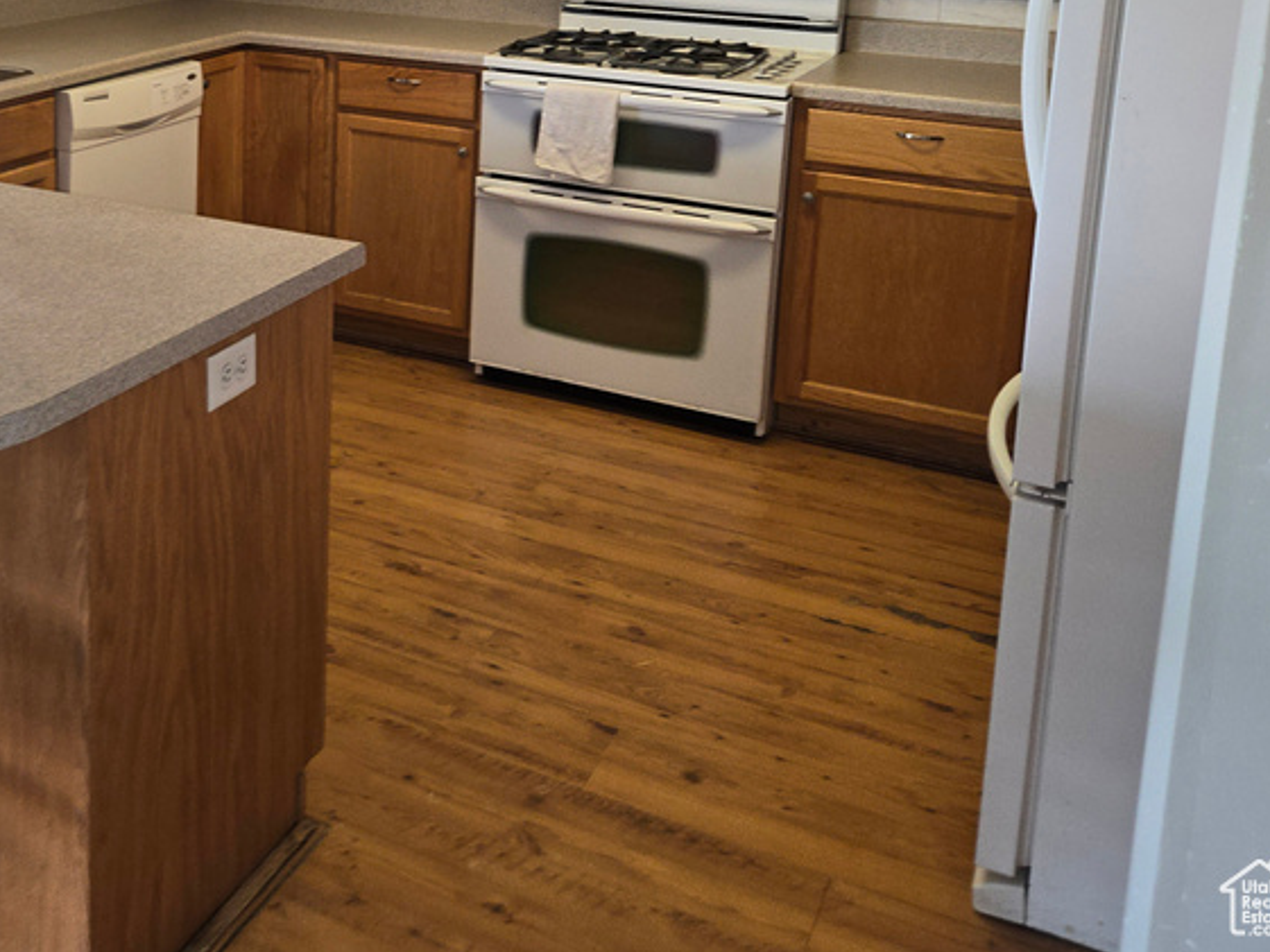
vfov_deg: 32.6
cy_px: 88
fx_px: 1541
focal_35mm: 42
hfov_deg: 41.7
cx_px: 161
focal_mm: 5.4
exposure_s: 1/60
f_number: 1.8
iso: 100
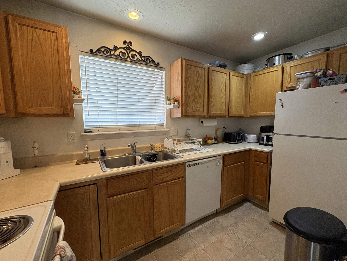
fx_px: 150
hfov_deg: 98.2
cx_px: 176
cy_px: 134
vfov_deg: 81.7
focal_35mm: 15
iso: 250
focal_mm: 2.22
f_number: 2.2
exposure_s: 1/60
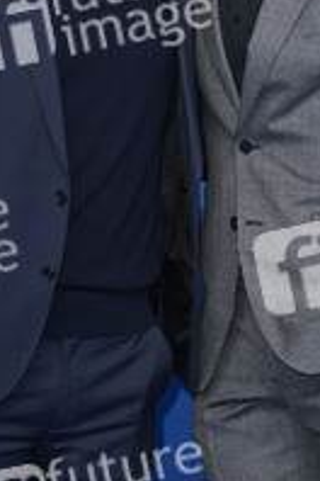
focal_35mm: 202
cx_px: 158
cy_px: 136
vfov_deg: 10.2
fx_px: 2693
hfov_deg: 6.8
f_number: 5.6
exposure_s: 1/250
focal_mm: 100
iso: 1250
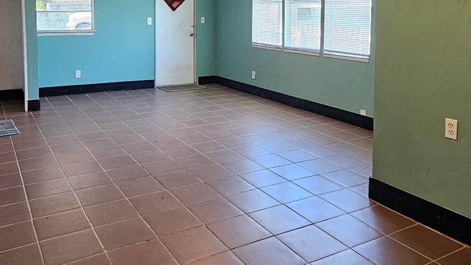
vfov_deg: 35.9
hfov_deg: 62.6
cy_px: 37
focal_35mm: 31
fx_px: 387
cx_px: 222
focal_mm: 2.2
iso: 125
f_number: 2.2
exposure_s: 1/60
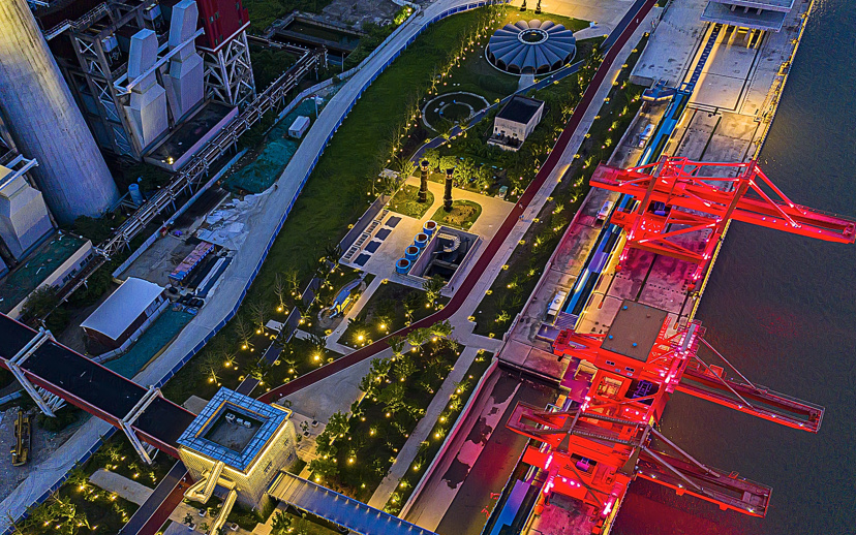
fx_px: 723
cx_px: 407
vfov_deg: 40.6
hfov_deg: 61.2
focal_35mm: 31
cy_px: 252
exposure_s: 1/20
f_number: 2.8
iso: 400
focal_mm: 10.26
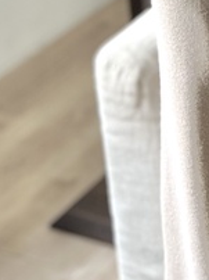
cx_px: 376
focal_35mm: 129
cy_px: -82
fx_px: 1041
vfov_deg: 14.7
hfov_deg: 10.7
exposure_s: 1/120
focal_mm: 5.1
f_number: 1.6
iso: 80
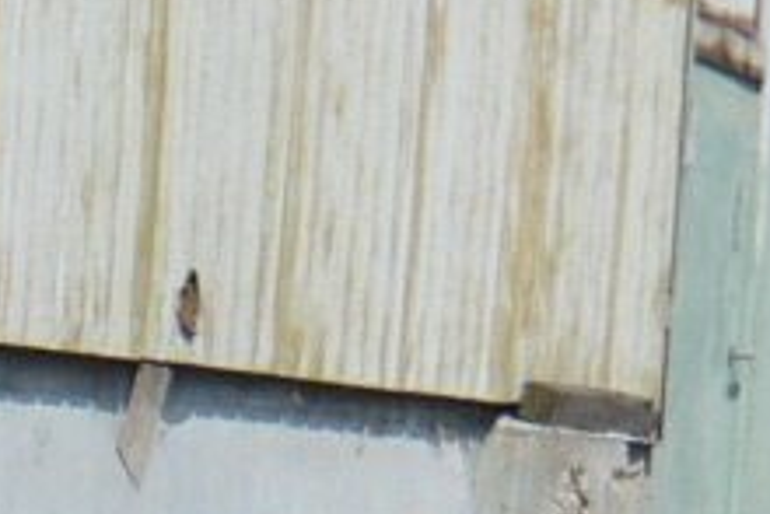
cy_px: 1539
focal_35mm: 224
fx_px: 4794
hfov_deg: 8.8
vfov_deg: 5.7
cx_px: -644
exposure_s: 1/200
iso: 100
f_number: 8
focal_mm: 4.6
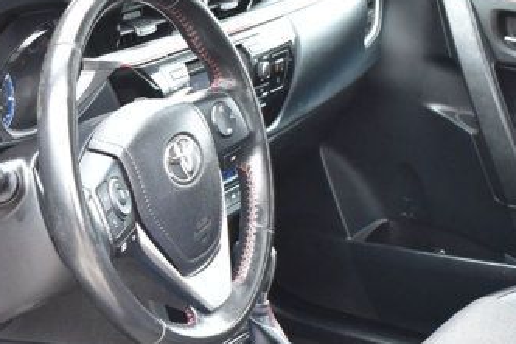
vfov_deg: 12.6
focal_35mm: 107
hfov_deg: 18.7
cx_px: 8
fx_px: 1526
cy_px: 364
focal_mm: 23
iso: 1250
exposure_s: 1/125
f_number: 4
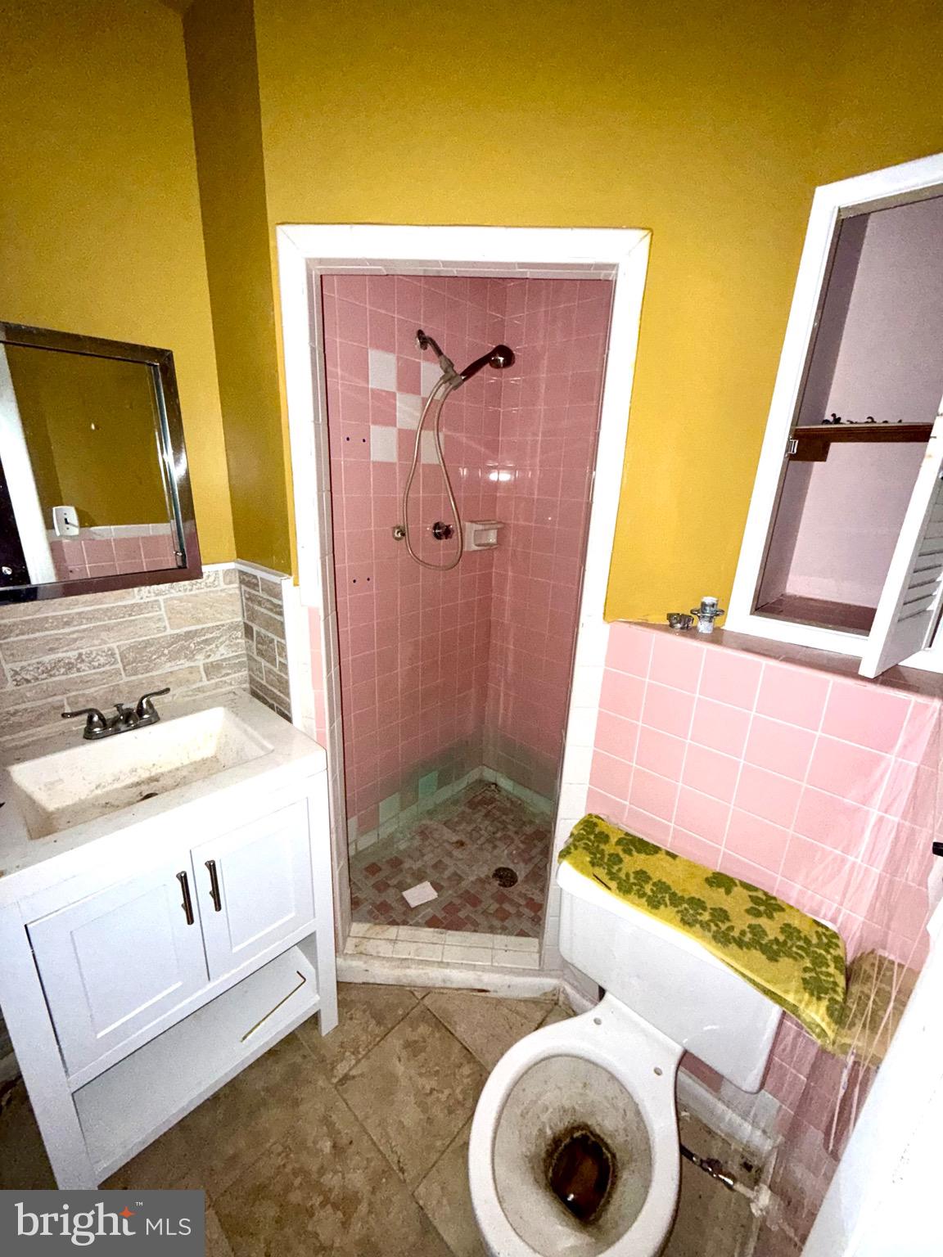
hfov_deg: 85.7
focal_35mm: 14
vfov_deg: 102.1
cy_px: 628
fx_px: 509
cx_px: 472
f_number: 2.2
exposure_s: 1/30
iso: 200
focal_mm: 2.22
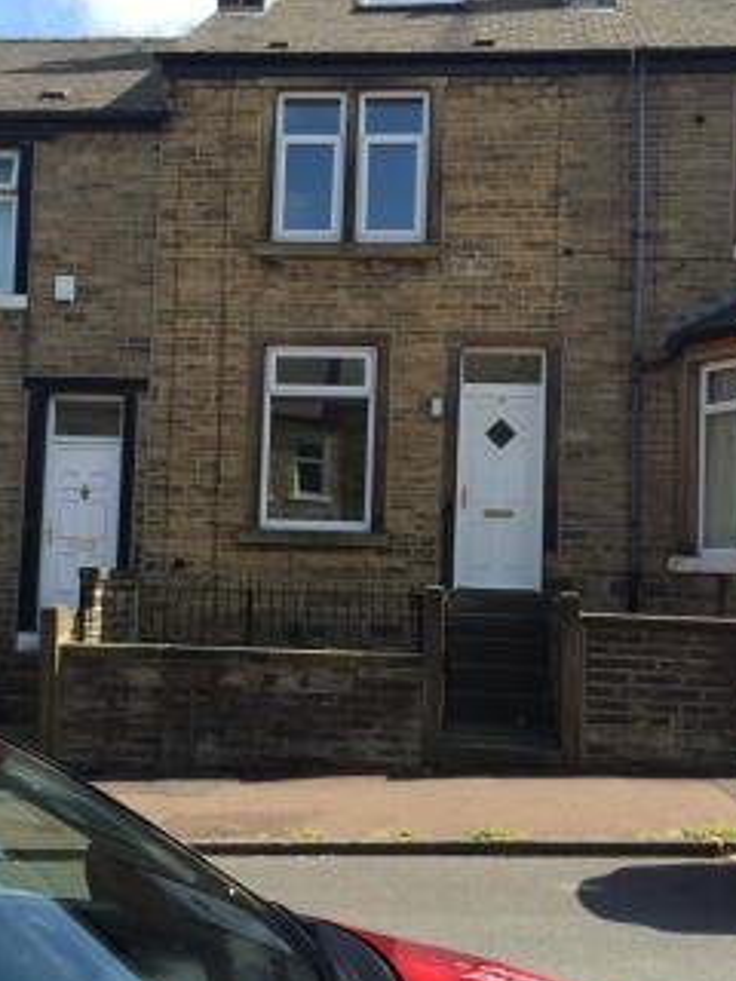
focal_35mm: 41
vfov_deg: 45.8
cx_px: 350
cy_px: 517
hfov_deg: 35.1
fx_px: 1162
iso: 32
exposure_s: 1/977
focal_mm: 4.12
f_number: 2.2
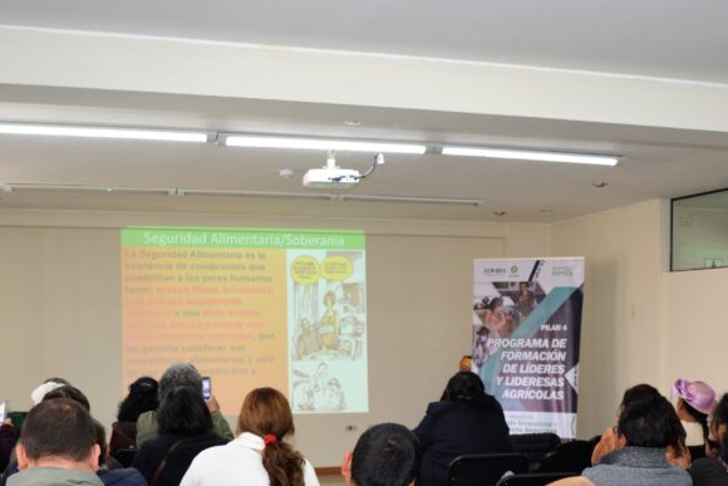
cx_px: 420
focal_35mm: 53
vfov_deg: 24.9
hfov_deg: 37.4
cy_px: 424
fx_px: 1072
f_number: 3.8
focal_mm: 20
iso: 400
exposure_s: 1/100
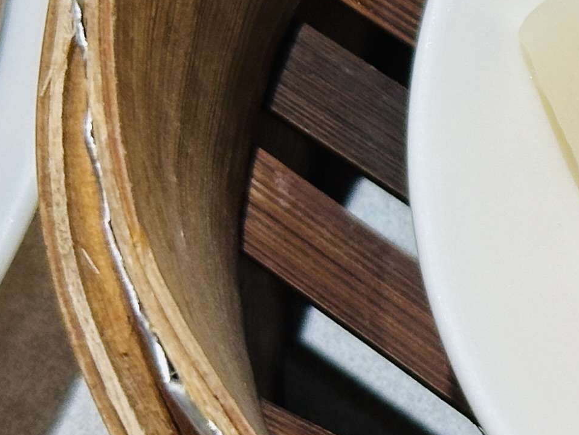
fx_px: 3380
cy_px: 47
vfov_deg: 7.3
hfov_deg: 9.1
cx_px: 1195
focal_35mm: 202
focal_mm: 6.86
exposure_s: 1/120
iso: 80
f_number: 1.78
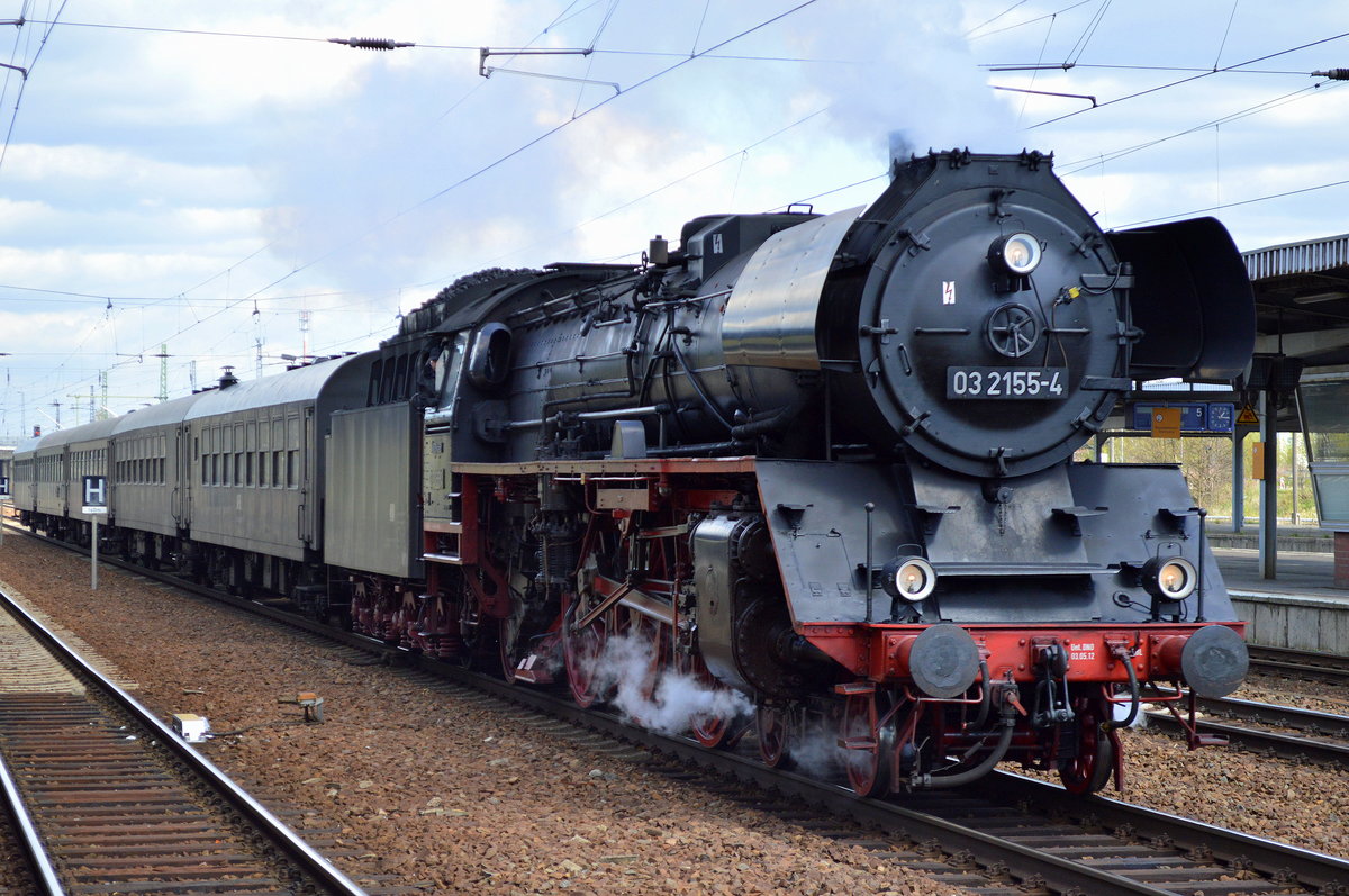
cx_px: 674
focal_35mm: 82
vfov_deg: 16.5
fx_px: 3088
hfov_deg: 24.6
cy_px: 448
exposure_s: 1/640
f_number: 5.6
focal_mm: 55
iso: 400
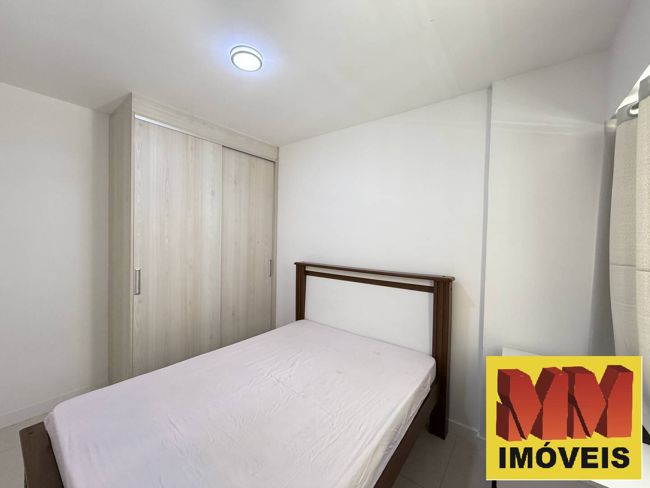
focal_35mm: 14
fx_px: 263
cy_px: 244
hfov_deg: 102.1
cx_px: 325
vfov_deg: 85.7
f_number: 2.2
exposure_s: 1/64
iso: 320
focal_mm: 2.22
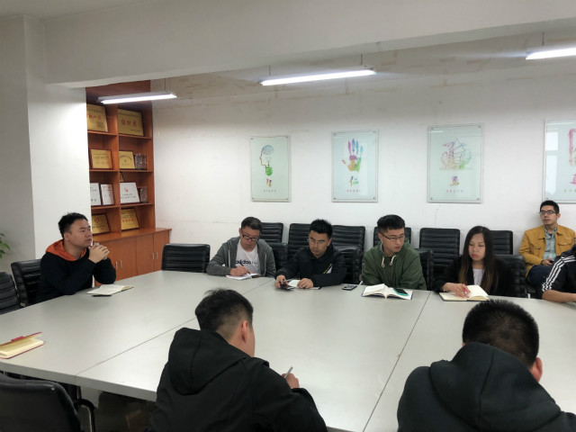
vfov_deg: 49.7
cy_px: 216
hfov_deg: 63.4
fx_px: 466
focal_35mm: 28
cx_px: 288
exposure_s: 1/25
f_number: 1.8
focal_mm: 3.99
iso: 40
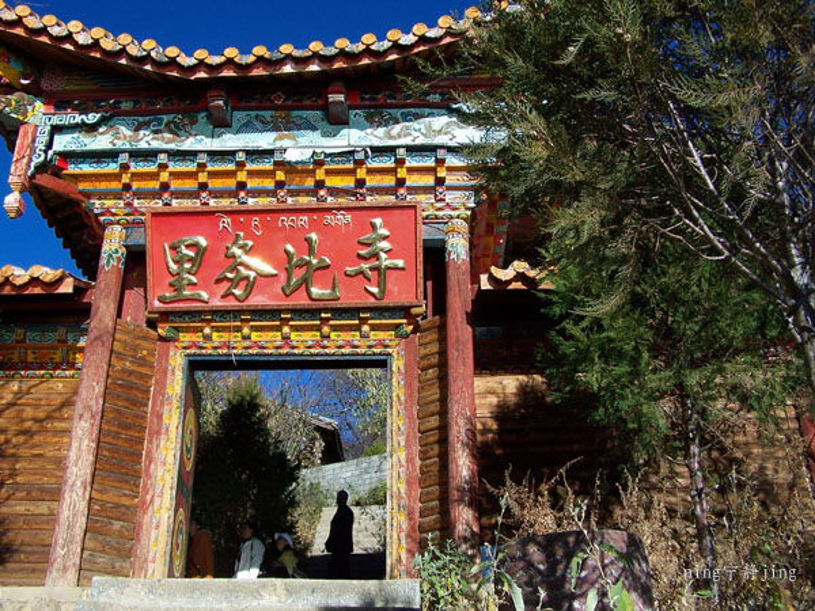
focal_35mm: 38
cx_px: 408
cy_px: 306
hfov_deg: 49.0
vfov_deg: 37.7
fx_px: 895
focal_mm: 6.3
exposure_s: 1/500
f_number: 4
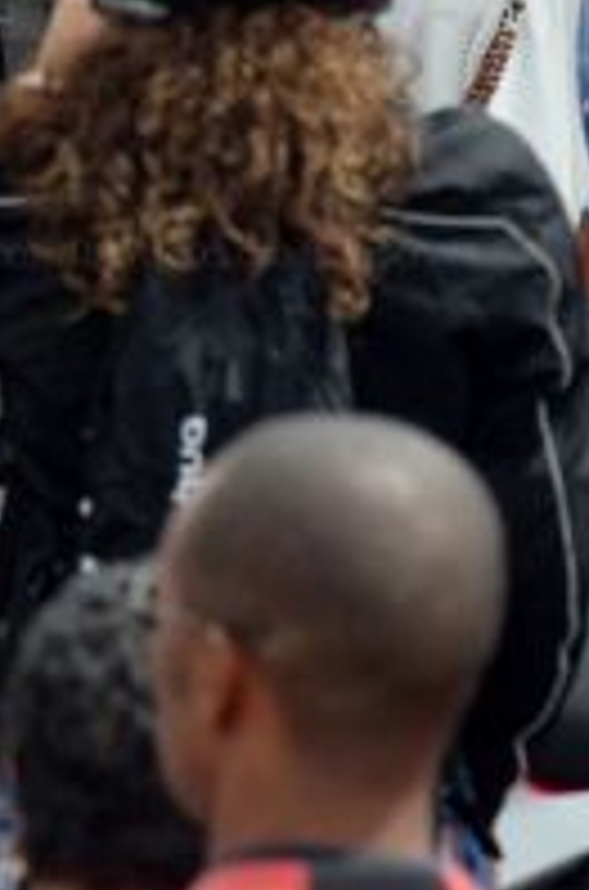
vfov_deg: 2.3
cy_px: -423
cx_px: -16
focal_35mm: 911
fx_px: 22474
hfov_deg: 1.5
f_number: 6.3
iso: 200
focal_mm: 200
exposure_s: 1/320
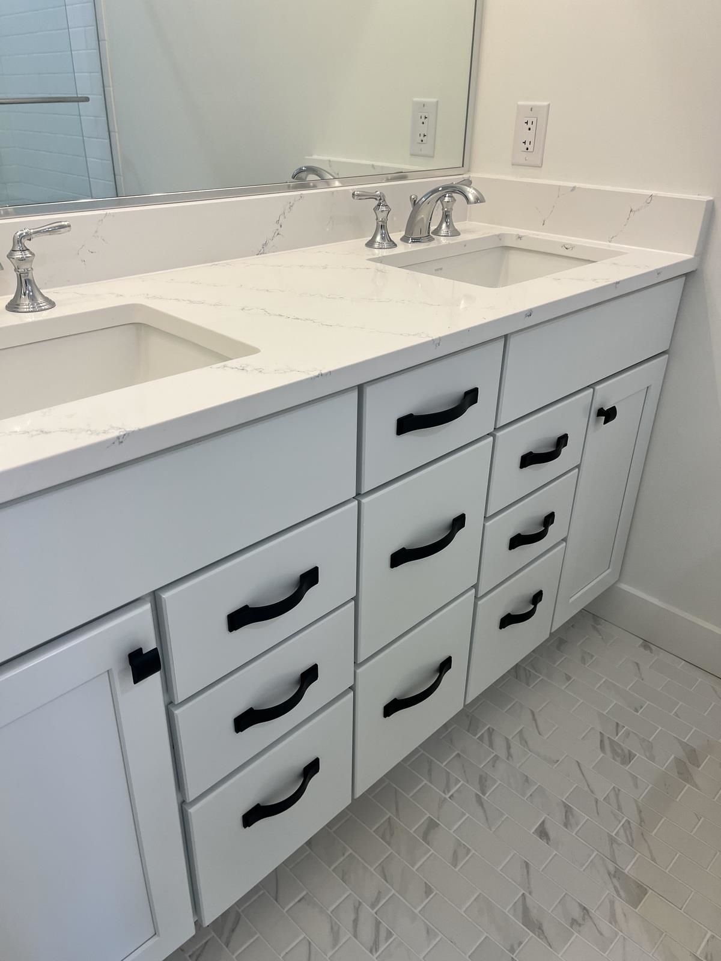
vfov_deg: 67.3
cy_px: 480
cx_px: 360
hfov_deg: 53.1
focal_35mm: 26
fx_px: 722
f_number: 1.6
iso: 40
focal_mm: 5.1
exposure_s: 1/120
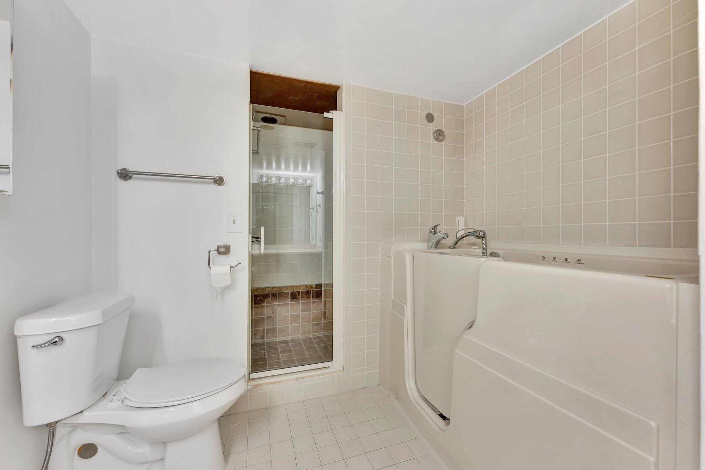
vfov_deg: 81.2
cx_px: 352
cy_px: 235
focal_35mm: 14
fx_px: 274
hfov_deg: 104.3
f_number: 8
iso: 400
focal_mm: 14
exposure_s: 1/3.33
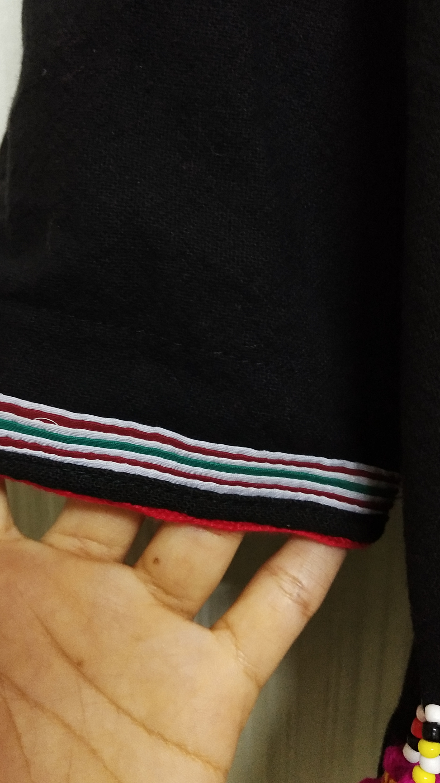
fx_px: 830
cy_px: 379
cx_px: 189
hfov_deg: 29.7
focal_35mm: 40
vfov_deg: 50.5
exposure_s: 1/33.3
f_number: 1.8
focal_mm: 3.95
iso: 549
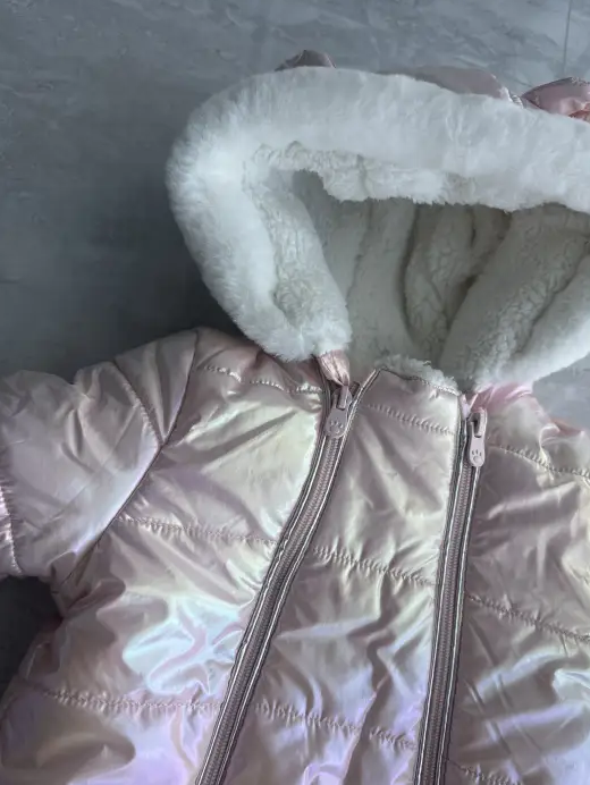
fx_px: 590
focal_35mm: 26
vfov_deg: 67.2
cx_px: 297
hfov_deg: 53.1
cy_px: 412
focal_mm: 6.86
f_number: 1.78
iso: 80
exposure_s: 1/121
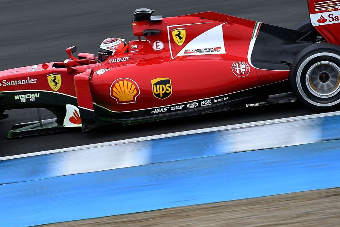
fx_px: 3230
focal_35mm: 342
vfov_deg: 4.0
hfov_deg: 6.0
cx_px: 121
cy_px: 97
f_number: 4.5
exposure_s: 1/200
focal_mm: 200
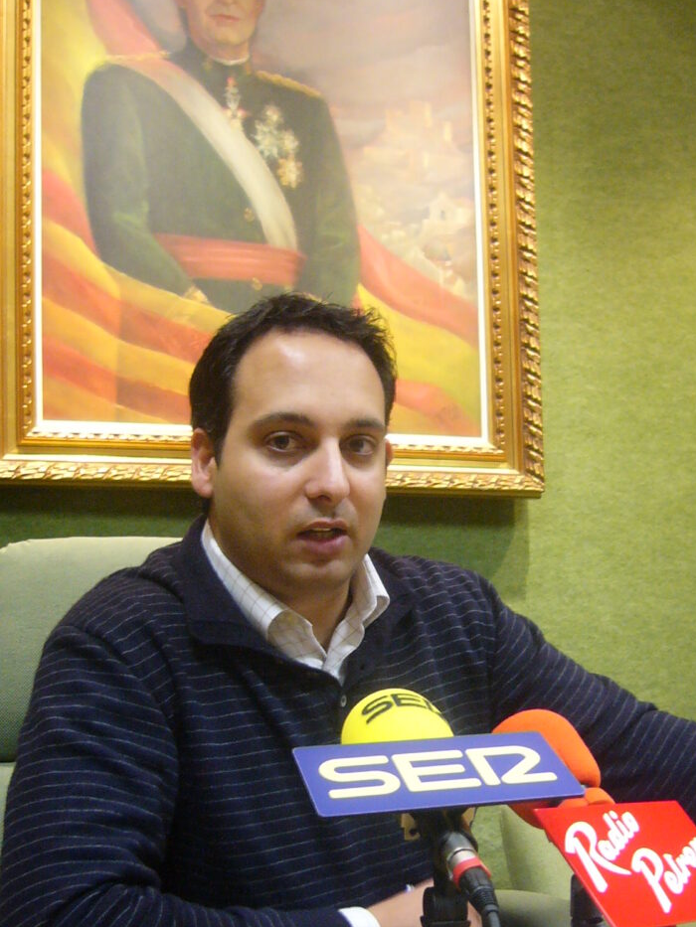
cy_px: 610
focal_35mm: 48
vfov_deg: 39.2
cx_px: 398
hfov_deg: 30.2
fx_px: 1287
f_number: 2.8
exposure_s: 1/15
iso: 200
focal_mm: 5.8
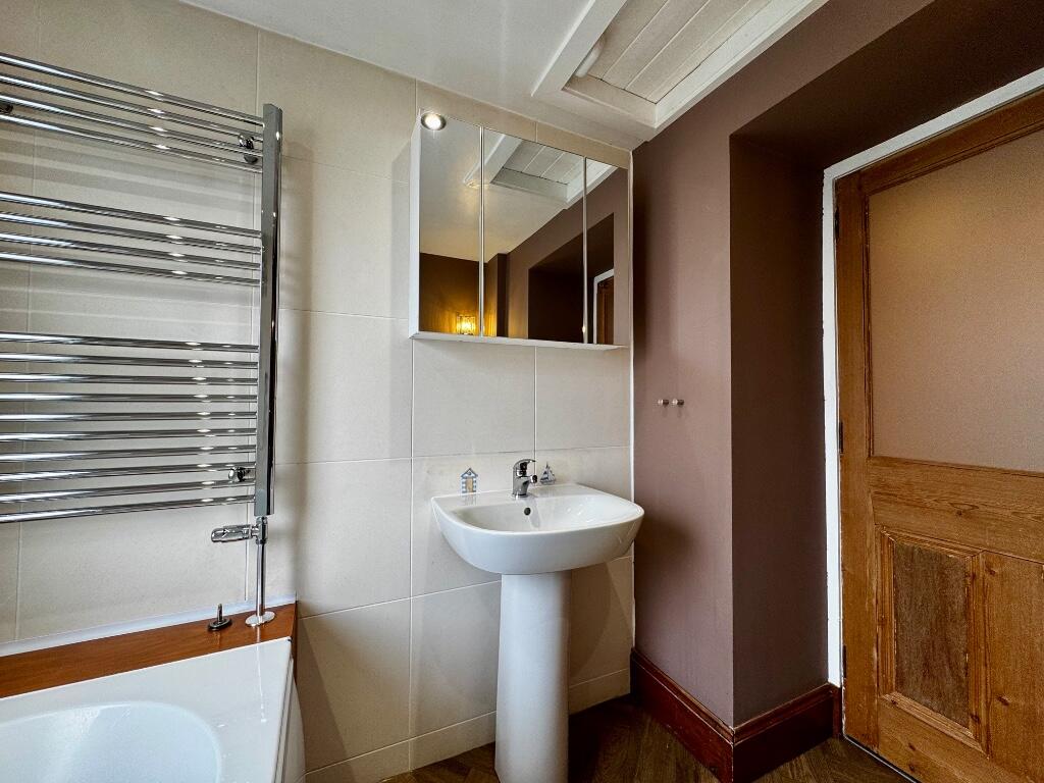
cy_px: 392
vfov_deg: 85.7
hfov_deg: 102.1
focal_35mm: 14
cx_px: 522
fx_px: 422
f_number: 2.2
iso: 80
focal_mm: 2.22
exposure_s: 1/100
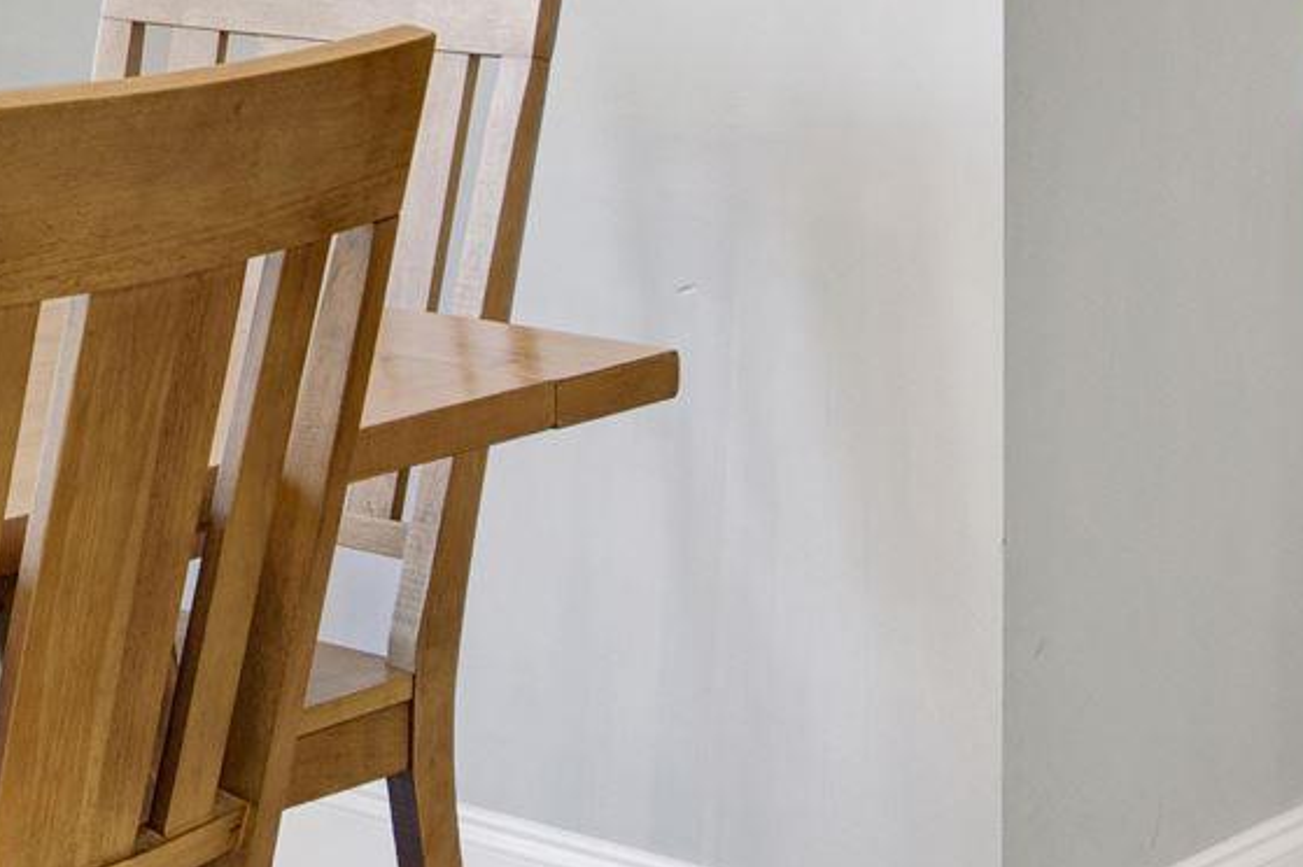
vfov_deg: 11.9
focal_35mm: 110
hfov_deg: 17.7
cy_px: -431
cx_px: -277
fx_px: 3979
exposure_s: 1/5
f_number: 11
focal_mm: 20
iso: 200
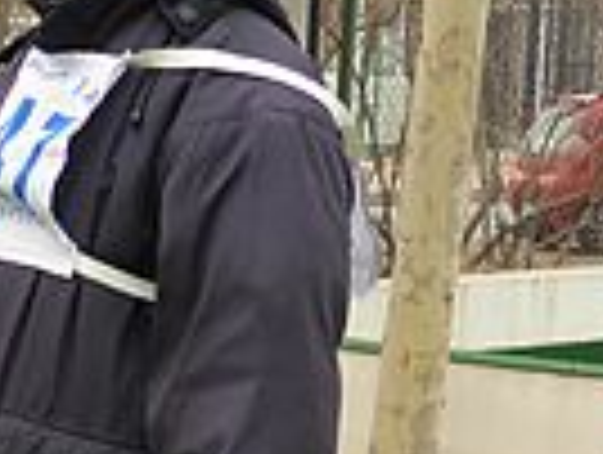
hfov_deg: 10.0
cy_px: 378
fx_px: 3124
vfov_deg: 8.3
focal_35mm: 179
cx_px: -720
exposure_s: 1/100
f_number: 3.9
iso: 100
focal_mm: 6.9
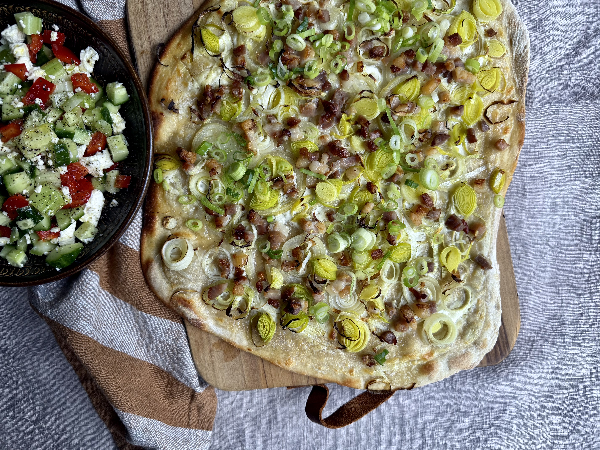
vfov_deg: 56.8
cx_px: 300
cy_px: 225
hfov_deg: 71.6
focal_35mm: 24
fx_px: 416
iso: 125
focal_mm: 6.76
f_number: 1.78
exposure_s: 1/121
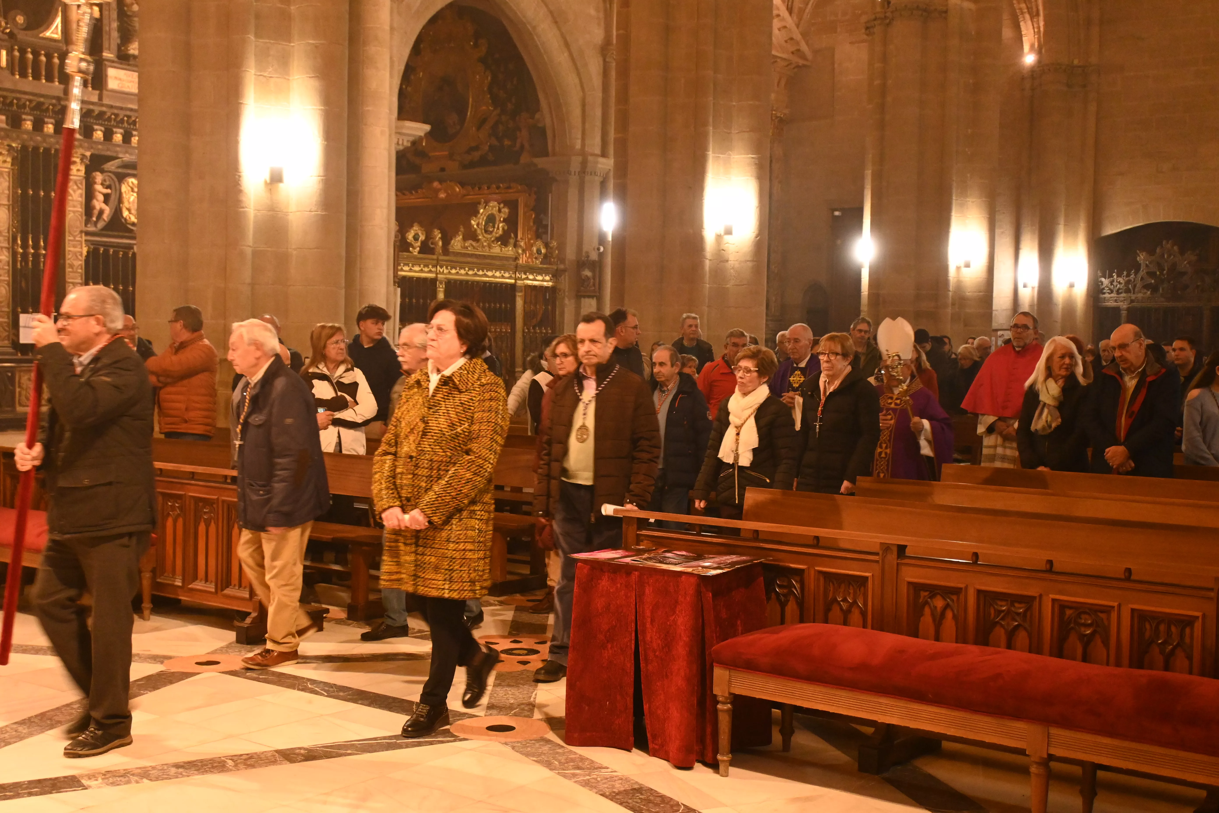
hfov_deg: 46.4
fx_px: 1422
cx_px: 610
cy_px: 406
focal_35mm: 42
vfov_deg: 31.9
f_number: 4.5
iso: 3200
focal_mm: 28
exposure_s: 1/40
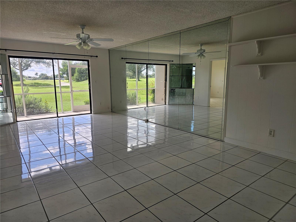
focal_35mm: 23
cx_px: 148
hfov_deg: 73.9
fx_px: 197
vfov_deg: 58.9
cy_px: 111
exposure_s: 1/120
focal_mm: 6.3
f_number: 1.7
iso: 25
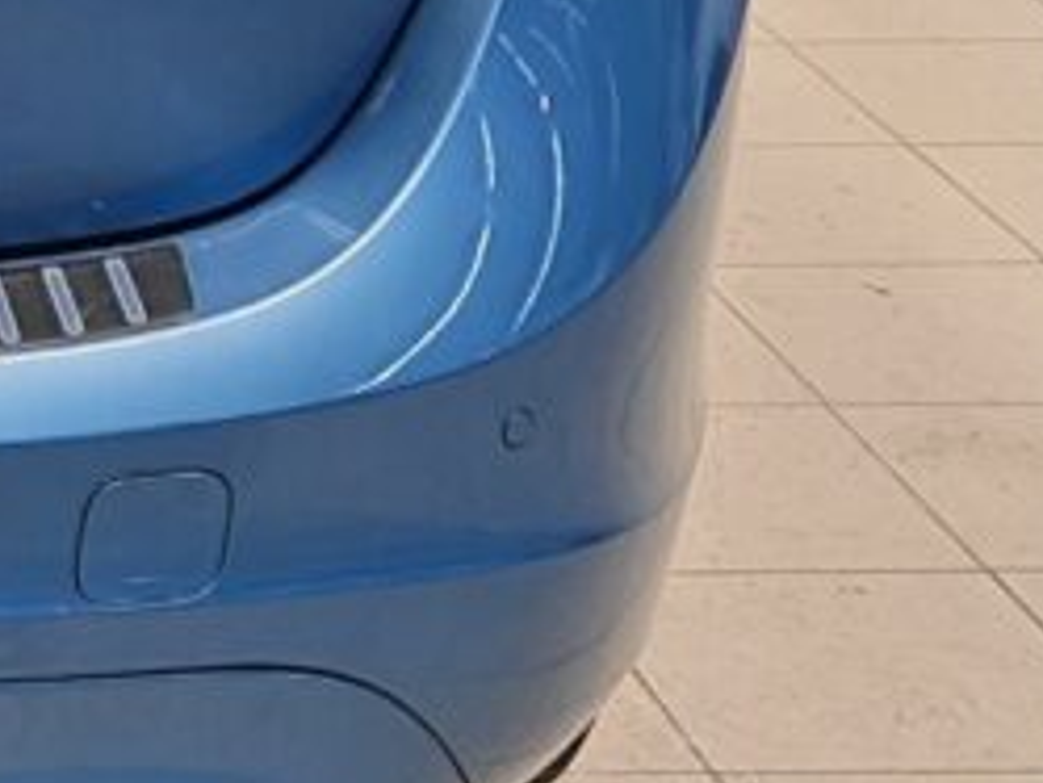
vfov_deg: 10.1
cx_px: -917
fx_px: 4341
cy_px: -239
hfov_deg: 12.4
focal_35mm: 144
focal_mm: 5.4
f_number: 1.6
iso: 80
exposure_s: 1/100
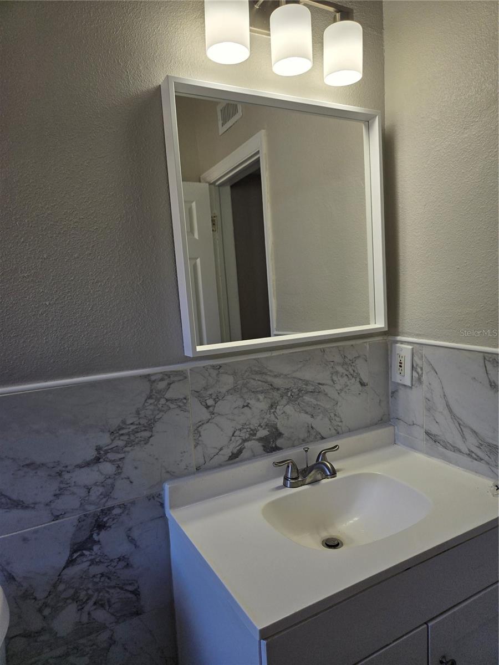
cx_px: 250
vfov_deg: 73.9
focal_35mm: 23
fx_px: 442
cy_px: 332
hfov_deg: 58.9
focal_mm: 5.4
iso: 25
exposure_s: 1/219
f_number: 1.8
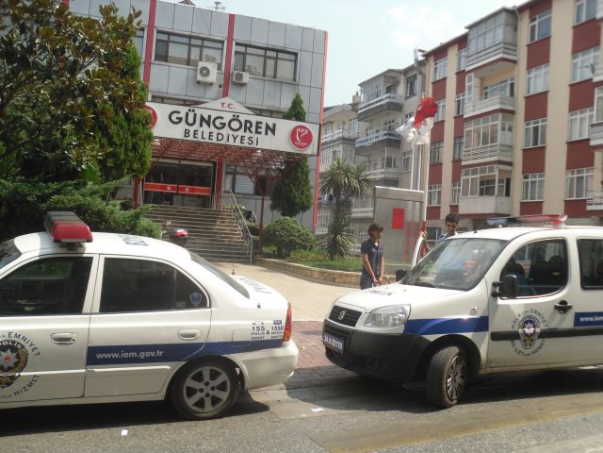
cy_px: 226
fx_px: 592
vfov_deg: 41.8
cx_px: 302
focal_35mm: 34
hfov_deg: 54.0
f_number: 8.1
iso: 80
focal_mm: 6
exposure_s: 1/125
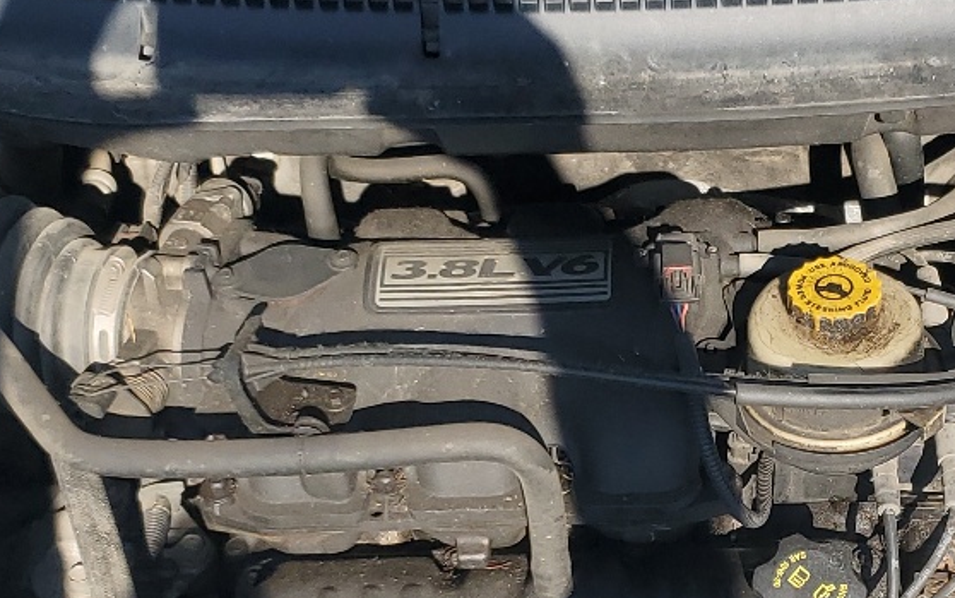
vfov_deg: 16.3
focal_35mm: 79
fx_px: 2057
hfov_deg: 25.9
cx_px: 686
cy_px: 528
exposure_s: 1/2000
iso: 50
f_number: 1.5
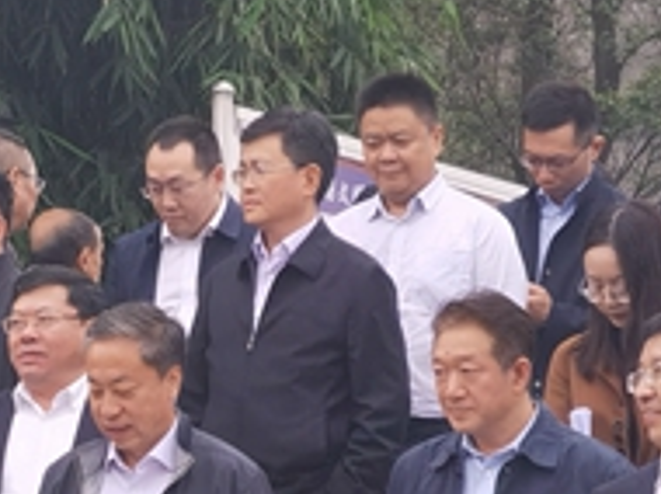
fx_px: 6046
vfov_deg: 4.7
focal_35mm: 317
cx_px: 118
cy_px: 550
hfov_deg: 6.3
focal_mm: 7.48
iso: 50
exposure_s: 1/147
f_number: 2.4
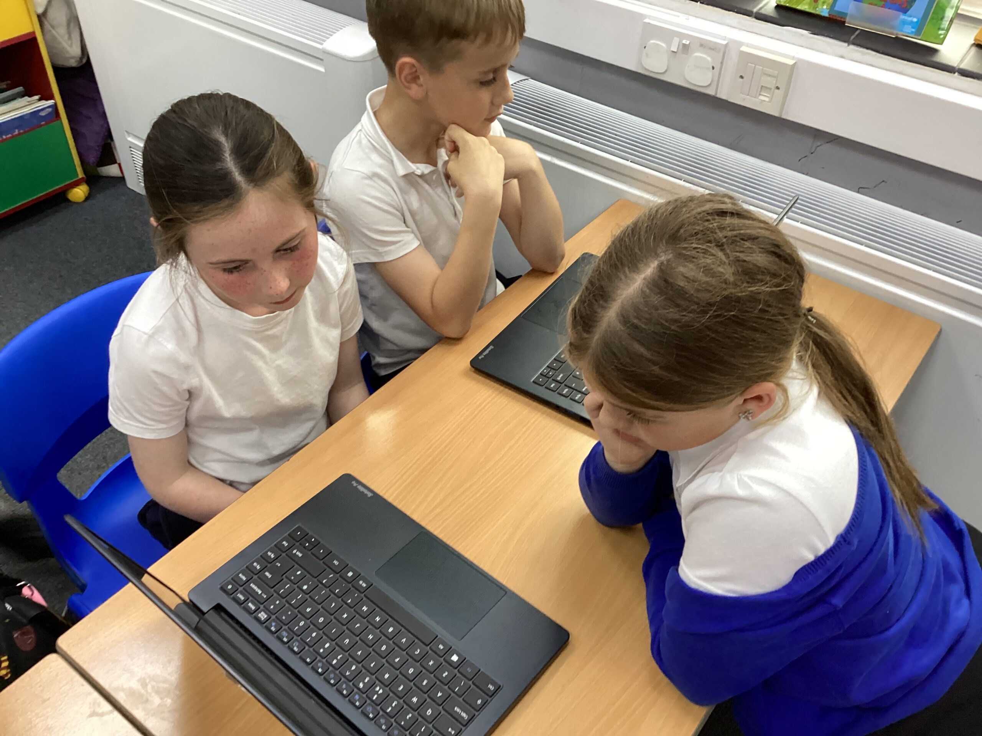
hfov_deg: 58.4
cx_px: 491
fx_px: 879
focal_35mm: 31
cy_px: 368
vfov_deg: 45.4
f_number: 2.4
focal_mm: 3.3
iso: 160
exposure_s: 1/50
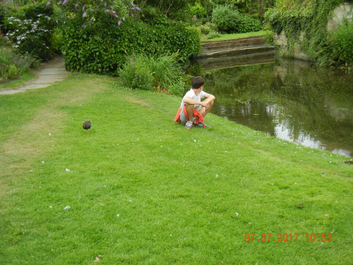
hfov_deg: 42.1
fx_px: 459
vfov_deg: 32.2
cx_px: 176
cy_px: 132
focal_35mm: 45
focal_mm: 8.1
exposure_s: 1/213
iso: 160
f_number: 3.8
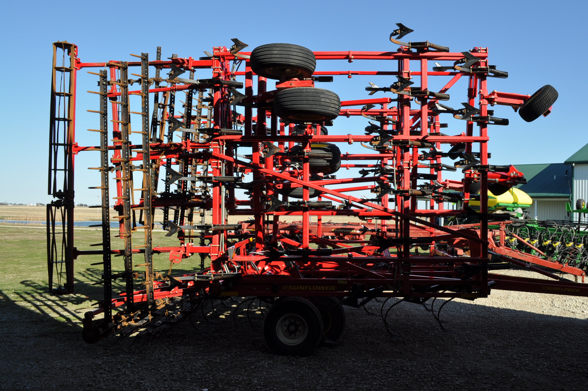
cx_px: 336
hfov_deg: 60.1
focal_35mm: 31
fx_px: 506
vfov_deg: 42.2
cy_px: 199
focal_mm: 18
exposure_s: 1/320
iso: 200
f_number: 9
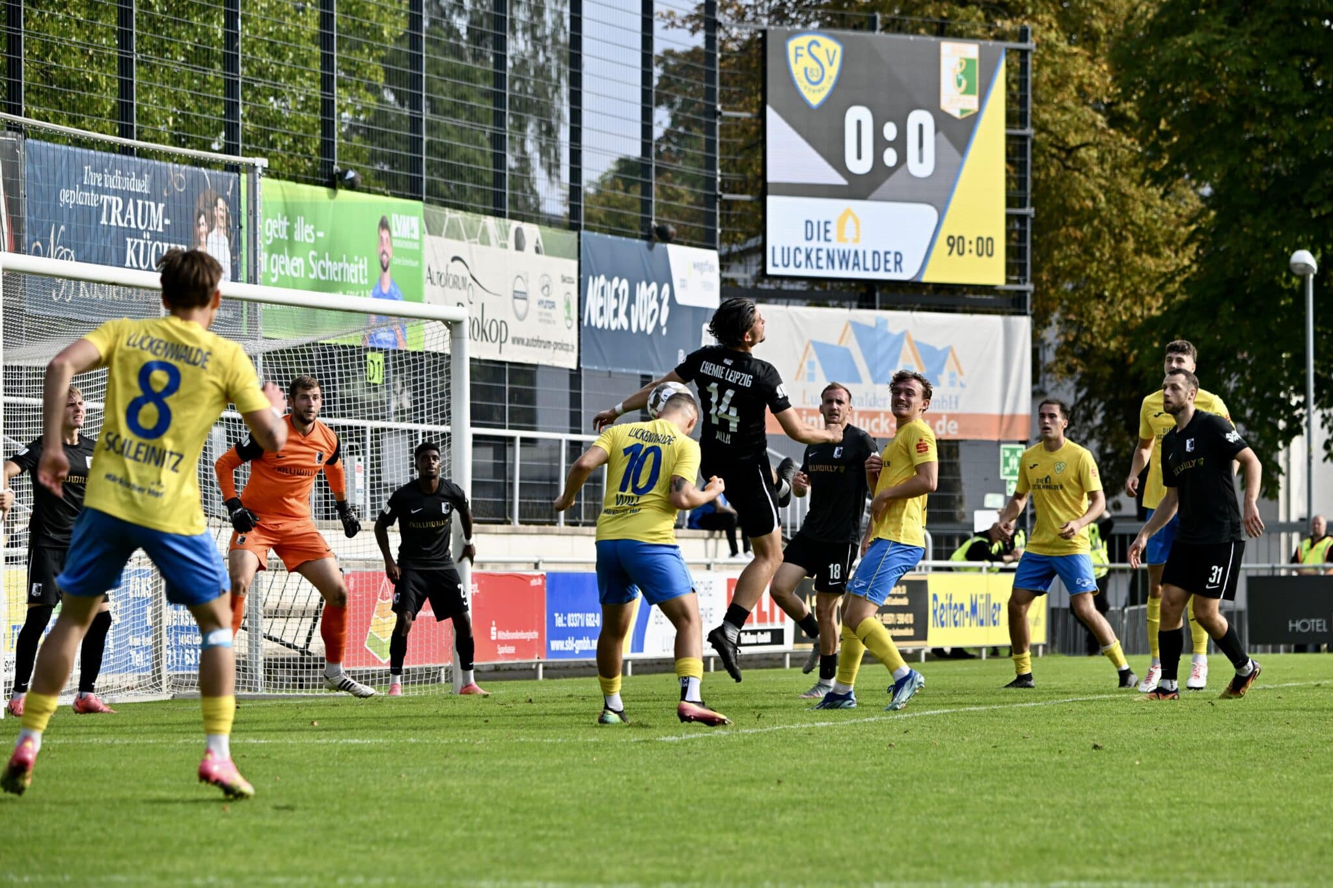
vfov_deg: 8.6
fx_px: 5924
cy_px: 444
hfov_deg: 12.8
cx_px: 666
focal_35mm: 160
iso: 500
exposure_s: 1/1600
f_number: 5
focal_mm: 160
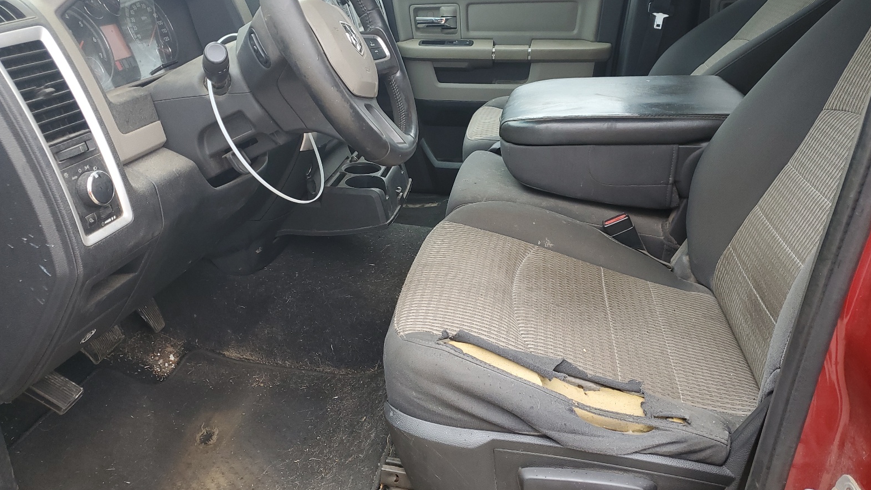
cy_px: 205
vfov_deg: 40.1
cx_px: 445
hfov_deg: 66.1
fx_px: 670
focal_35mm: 29
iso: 57
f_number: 1.5
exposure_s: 1/100
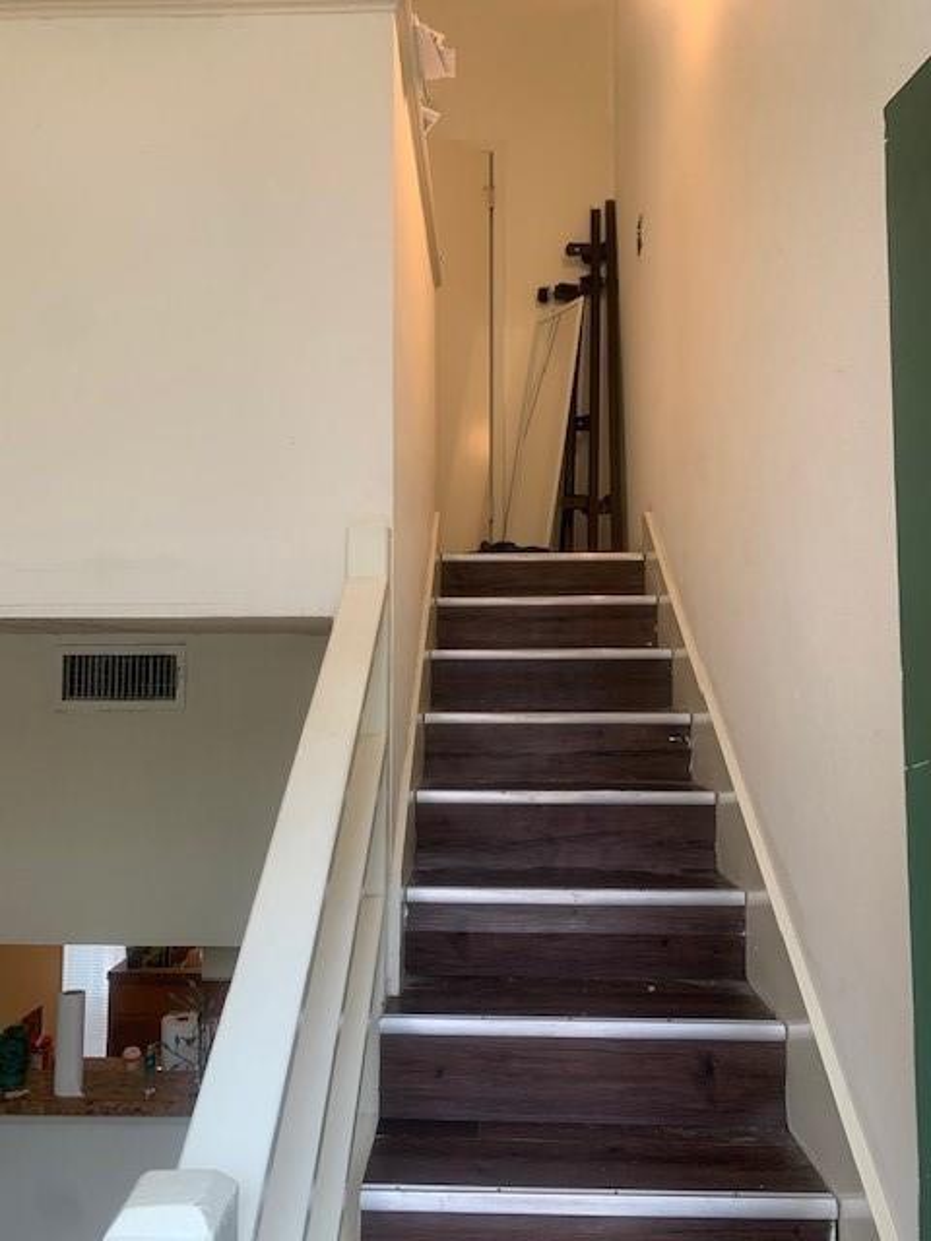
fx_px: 932
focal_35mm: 26
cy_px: 620
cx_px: 466
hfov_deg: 53.1
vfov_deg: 67.3
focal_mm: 4.25
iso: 100
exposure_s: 1/60
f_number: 1.8
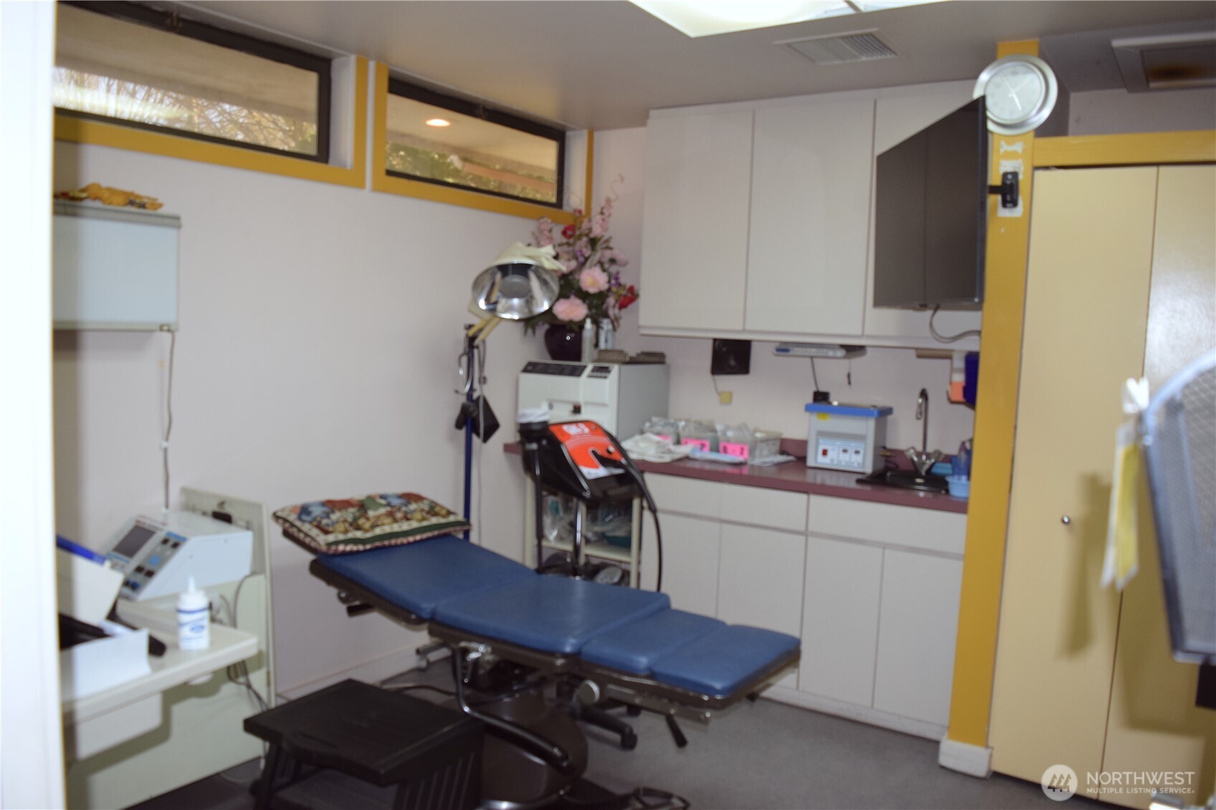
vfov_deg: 47.9
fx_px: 912
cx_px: 608
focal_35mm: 27
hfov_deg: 67.4
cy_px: 405
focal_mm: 18
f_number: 4.5
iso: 800
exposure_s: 1/80
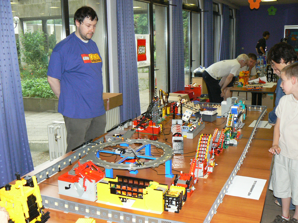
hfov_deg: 45.8
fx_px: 353
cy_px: 112
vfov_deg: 35.1
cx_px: 149
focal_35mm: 41
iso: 200
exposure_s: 1/30
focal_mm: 6.8
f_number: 2.8
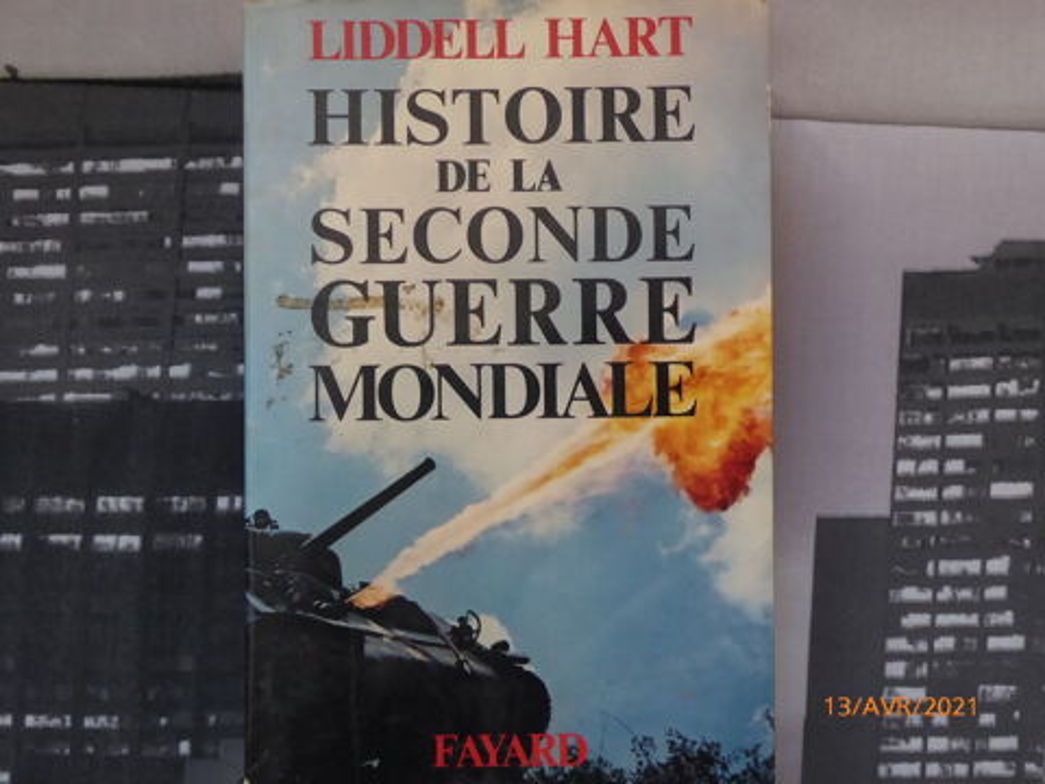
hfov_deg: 40.4
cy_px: 392
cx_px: 522
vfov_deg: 30.9
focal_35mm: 47
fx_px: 1419
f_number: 4
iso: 400
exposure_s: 1/60
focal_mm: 8.4
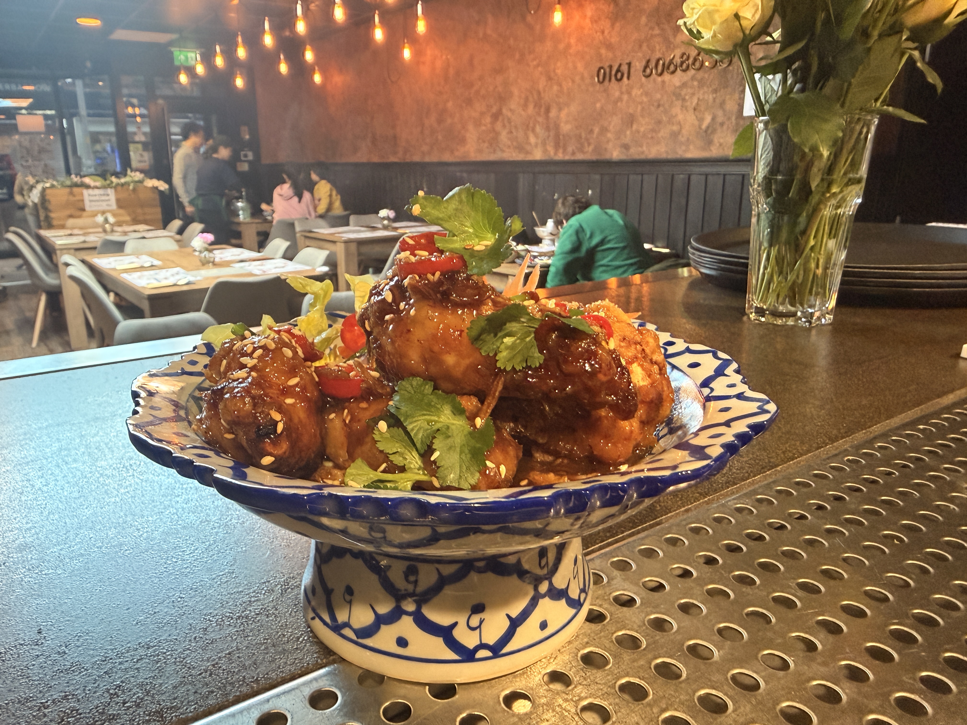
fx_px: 670
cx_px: 484
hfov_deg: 71.6
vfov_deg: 56.8
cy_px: 362
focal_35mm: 24
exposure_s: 1/50
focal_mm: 2.22
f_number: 2.2
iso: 400
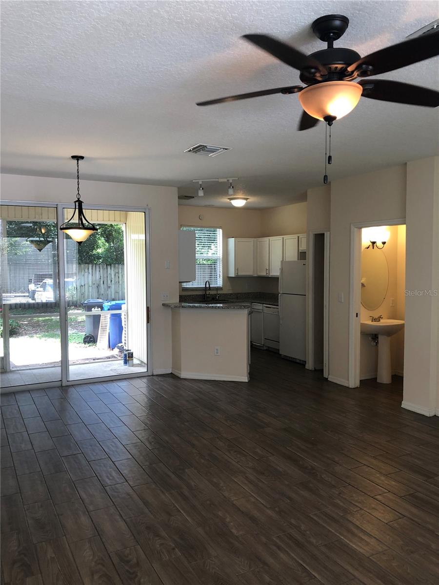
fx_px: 473
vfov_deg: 63.4
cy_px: 292
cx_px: 220
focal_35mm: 28
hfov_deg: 49.7
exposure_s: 1/30
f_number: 1.8
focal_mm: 3.99
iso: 25
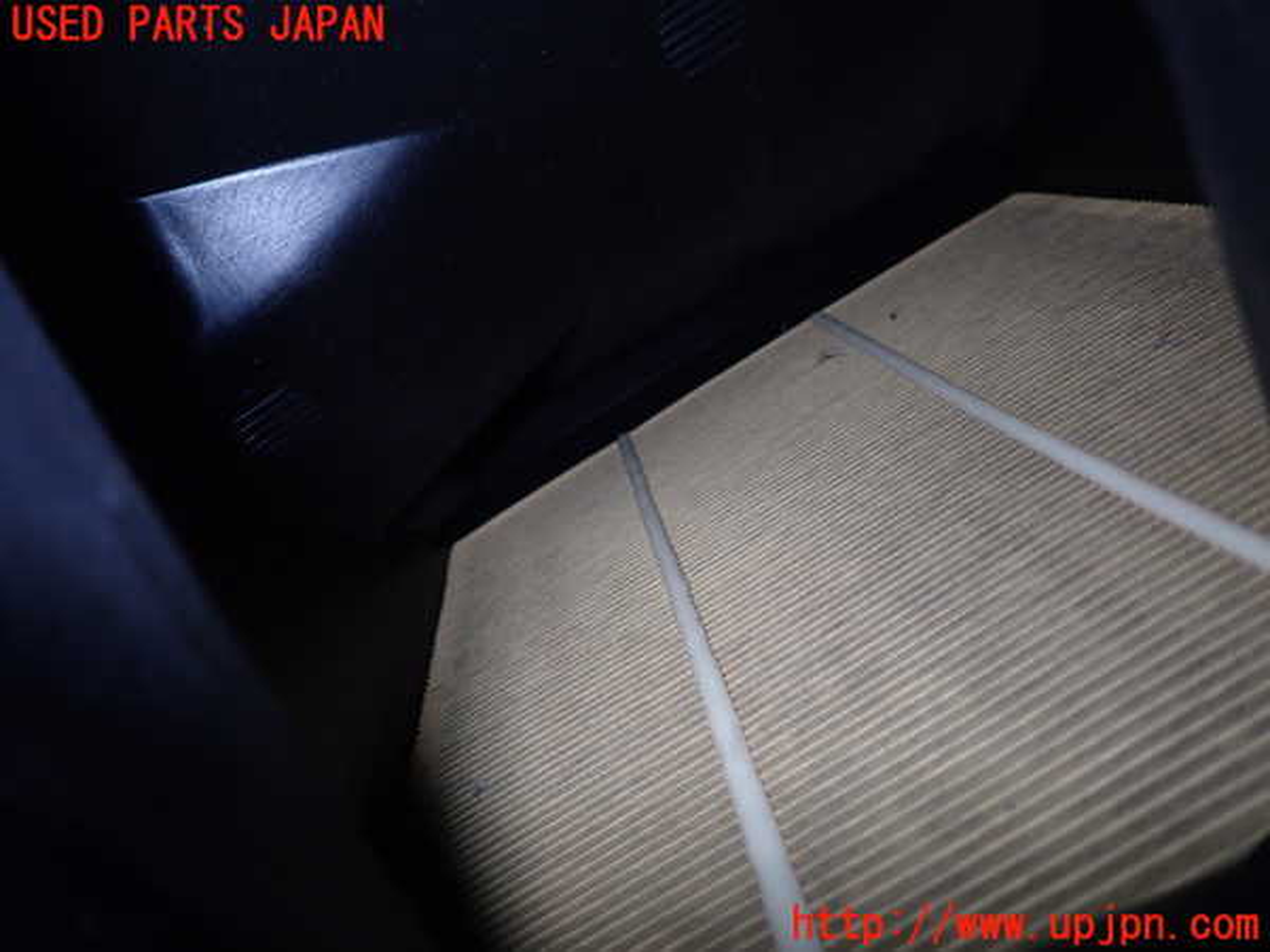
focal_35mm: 25
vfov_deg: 54.9
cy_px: 476
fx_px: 917
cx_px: 635
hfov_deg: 69.4
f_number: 5.6
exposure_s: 1/30
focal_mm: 4.5
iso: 200
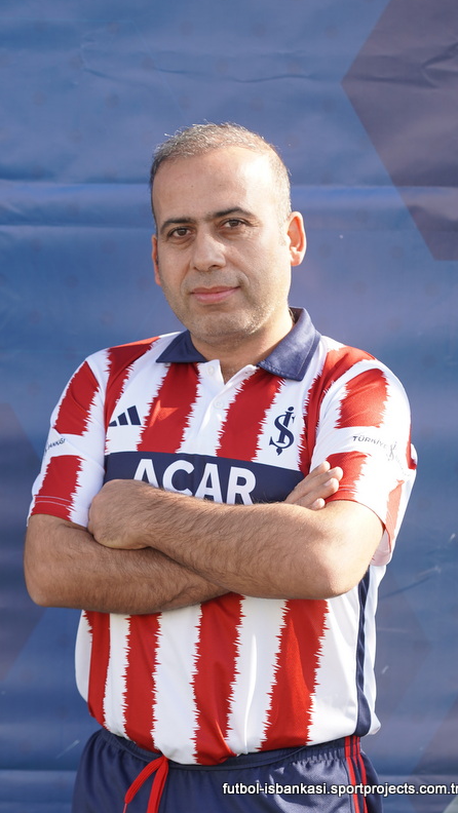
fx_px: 2740
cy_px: 403
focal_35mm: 127
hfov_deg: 9.6
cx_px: 206
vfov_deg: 16.9
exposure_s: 1/160
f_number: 4
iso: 100
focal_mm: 120
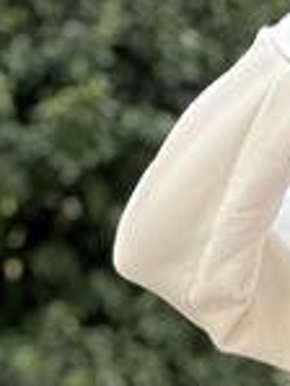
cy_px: 883
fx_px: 4607
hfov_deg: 3.6
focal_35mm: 413
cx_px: 520
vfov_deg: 4.7
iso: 32
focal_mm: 9
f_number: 2.8
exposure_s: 1/121
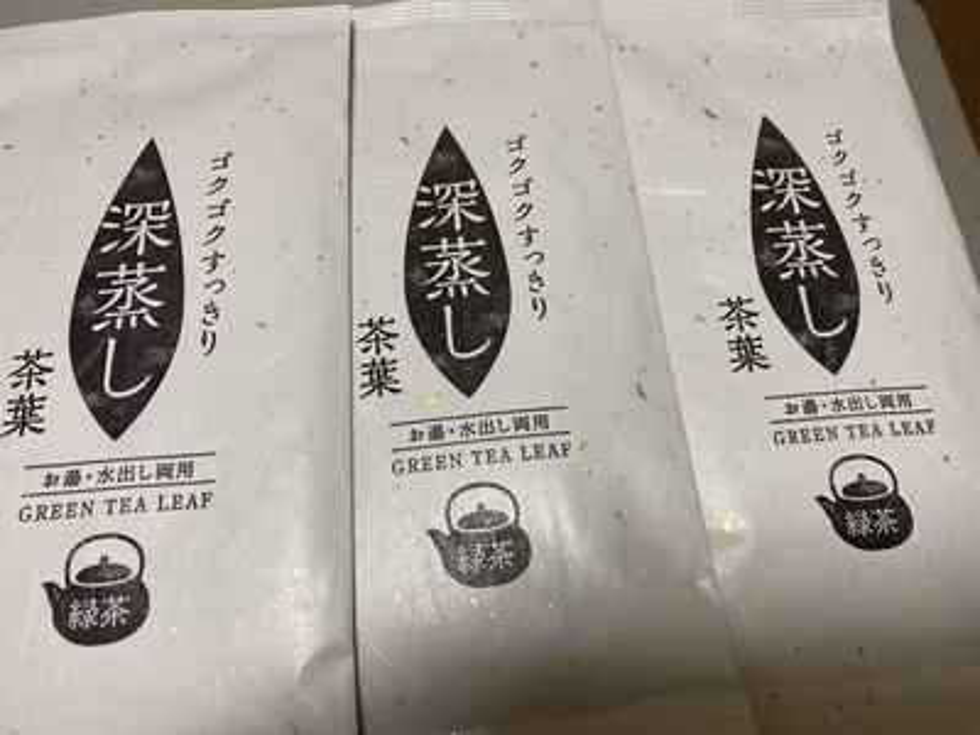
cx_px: 490
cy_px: 368
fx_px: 736
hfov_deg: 67.3
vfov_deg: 53.1
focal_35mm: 26
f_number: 1.8
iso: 64
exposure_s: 1/63
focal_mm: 4.25
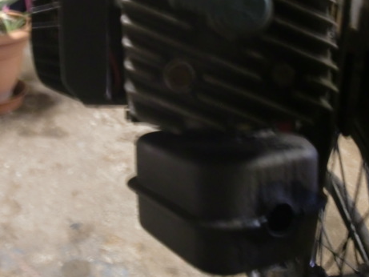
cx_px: 186
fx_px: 533
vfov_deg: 28.9
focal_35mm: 50
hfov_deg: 38.2
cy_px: 95
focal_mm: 6.3
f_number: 2.8
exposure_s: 1/6
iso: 400
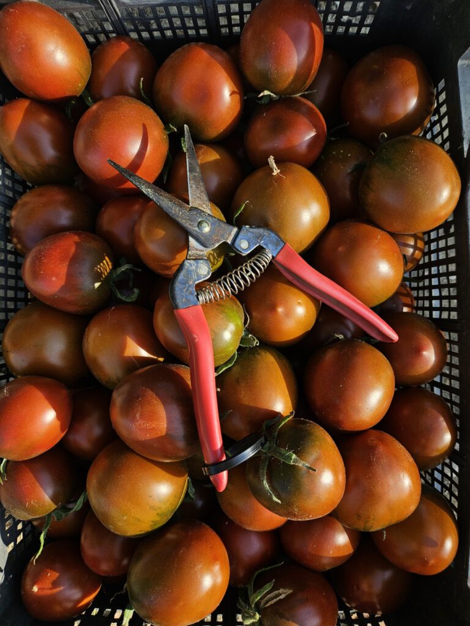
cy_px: 313
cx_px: 235
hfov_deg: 58.9
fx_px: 416
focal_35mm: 23
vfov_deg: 73.9
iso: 25
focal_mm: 5.4
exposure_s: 1/477
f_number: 1.8
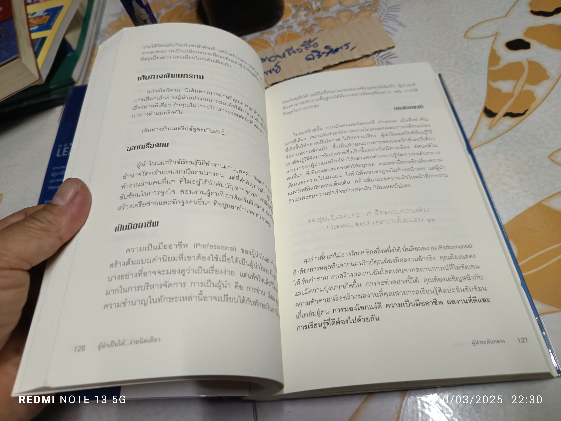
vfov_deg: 56.8
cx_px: 280
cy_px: 210
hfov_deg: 71.6
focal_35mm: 24
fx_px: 389
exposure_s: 1/50
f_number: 1.7
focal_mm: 5.31
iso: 1021
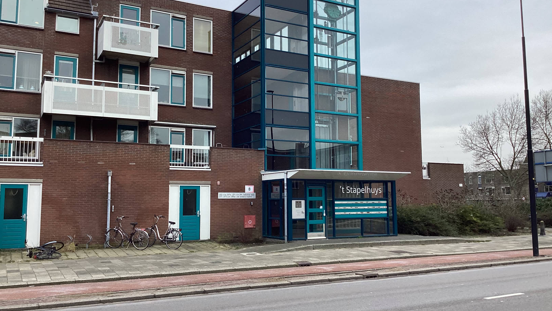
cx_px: 277
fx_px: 498
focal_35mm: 34
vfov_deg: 34.6
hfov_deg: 58.0
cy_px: 147
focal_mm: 3.3
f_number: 2.4
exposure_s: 1/232
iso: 25
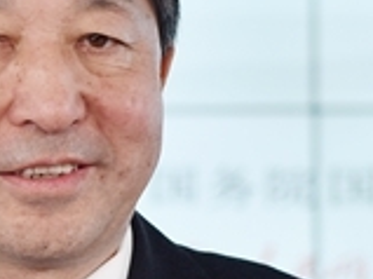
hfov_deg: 6.1
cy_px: 389
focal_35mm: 326
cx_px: -26
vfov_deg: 4.5
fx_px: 3510
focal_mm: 60
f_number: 3.5
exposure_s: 1/160
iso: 220
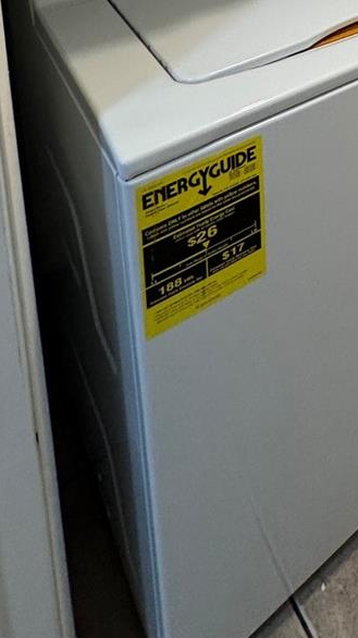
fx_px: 676
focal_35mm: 40
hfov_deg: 24.5
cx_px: 504
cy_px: -174
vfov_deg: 35.8
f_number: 2.2
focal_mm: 2.22
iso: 250
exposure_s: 1/120
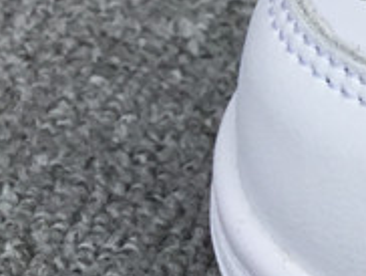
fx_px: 1620
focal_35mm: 153
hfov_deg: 10.9
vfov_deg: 9.7
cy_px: 225
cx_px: 889
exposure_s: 1/646
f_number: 2.4
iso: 25
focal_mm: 3.3
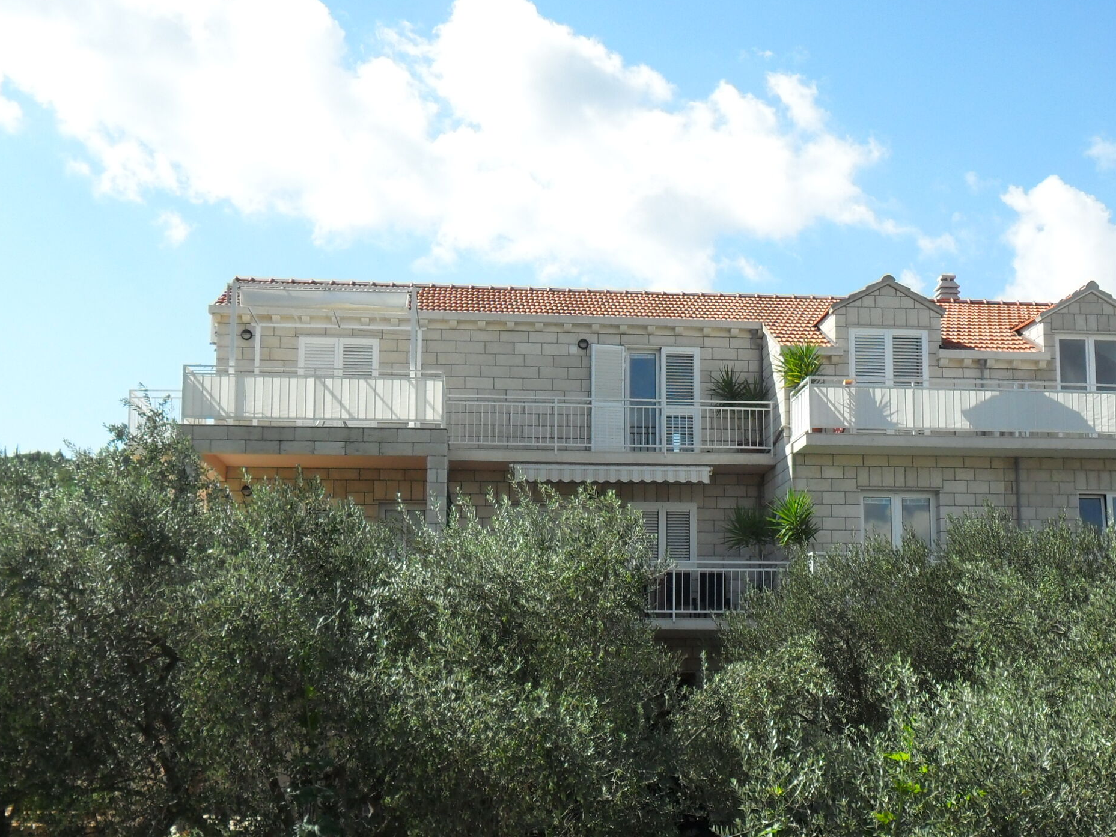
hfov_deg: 37.2
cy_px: 486
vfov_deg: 28.5
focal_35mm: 51
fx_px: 1644
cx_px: 724
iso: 100
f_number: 4
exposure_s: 1/750
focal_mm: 6.6
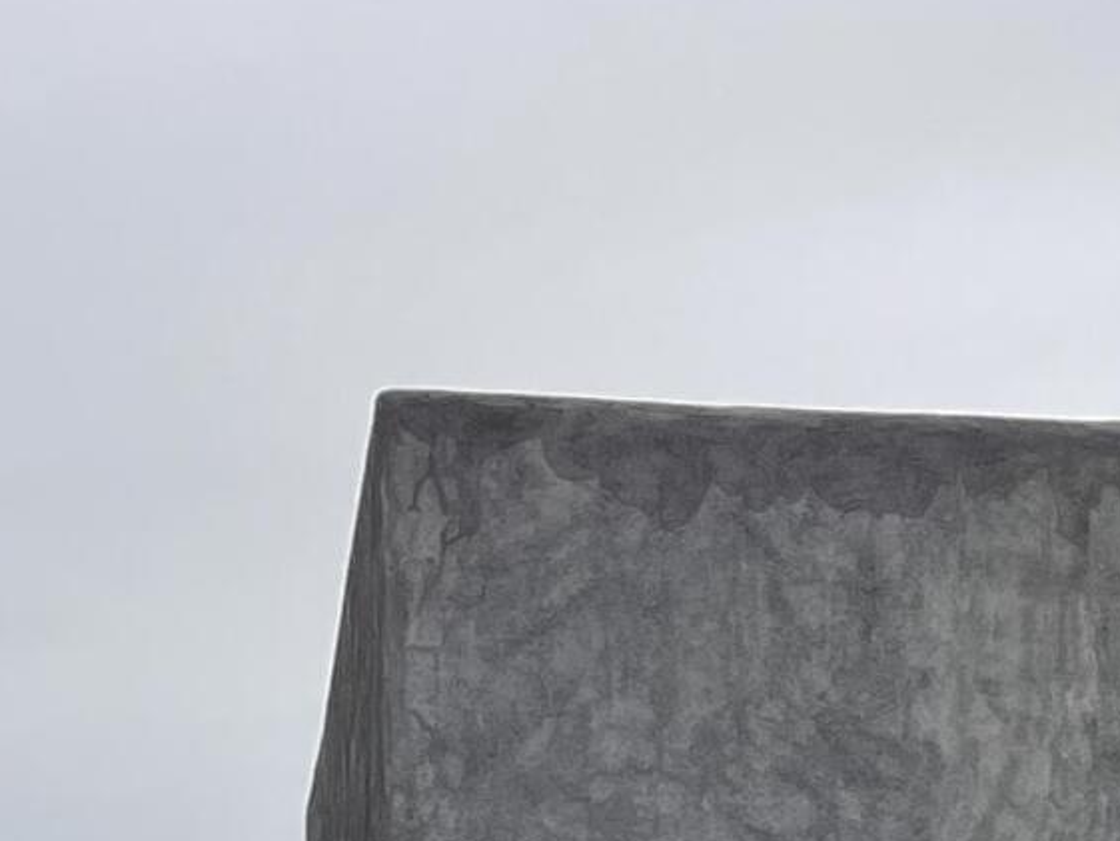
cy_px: 2203
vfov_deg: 9.2
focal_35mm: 139
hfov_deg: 14.2
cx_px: 709
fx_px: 4498
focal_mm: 4.2
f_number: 1.6
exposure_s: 1/435
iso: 32
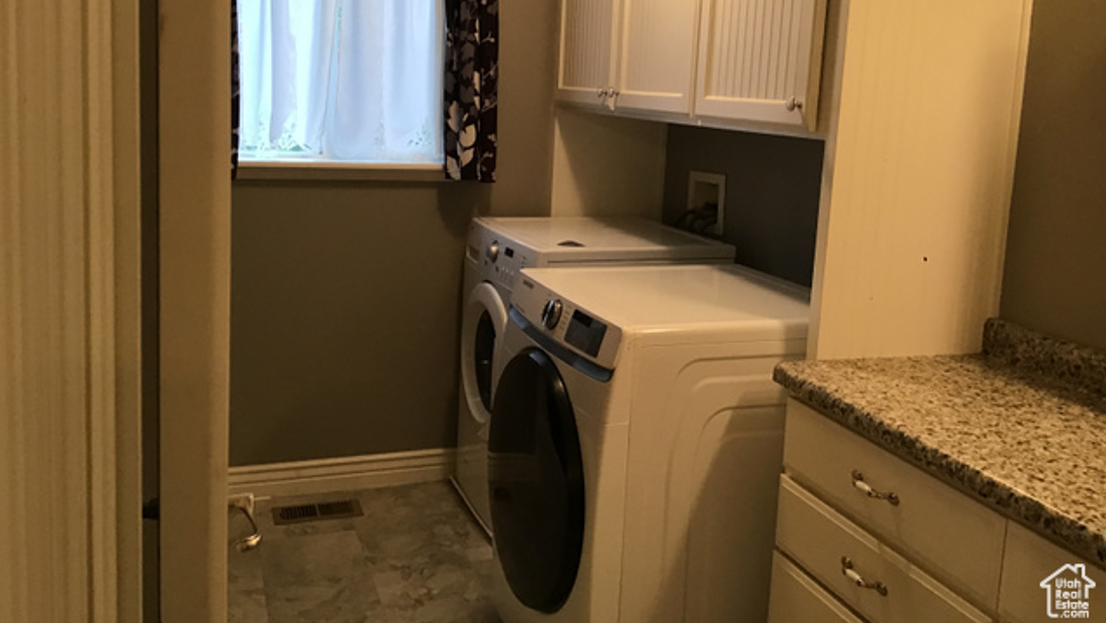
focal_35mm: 34
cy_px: 214
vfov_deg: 34.4
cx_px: 553
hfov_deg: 58.0
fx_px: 997
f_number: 2.4
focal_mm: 3.3
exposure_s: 1/30
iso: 100
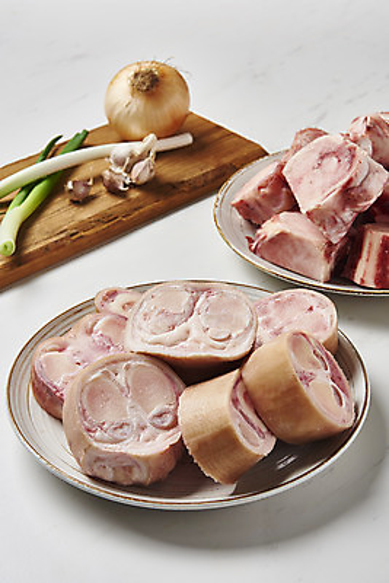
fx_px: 1134
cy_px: 292
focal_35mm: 70
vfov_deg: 28.8
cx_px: 194
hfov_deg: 19.5
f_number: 11
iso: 100
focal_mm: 70
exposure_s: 1/125
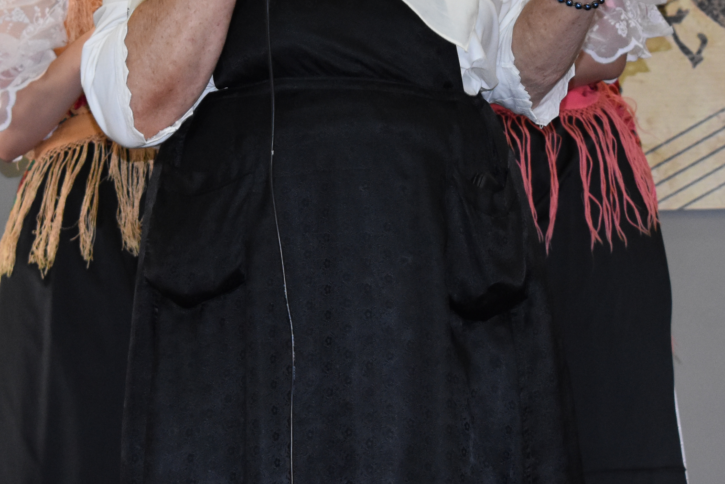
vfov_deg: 7.3
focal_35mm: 188
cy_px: 31
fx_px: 3789
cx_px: 371
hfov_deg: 10.9
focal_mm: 55
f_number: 5.6
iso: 1600
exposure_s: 1/80
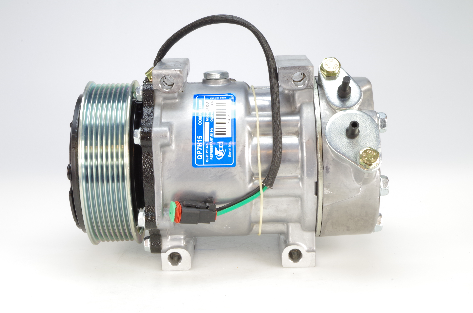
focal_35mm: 64
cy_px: 156
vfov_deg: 21.1
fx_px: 839
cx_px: 236
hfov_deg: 31.5
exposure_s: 1/1.79
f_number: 20
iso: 200
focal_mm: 42.5
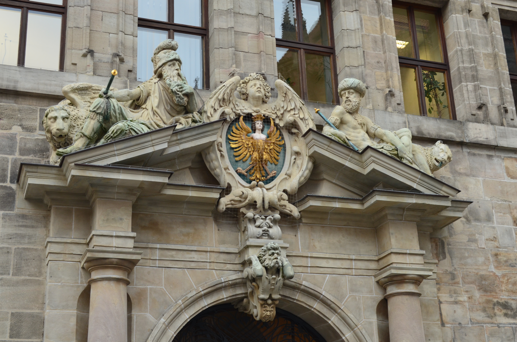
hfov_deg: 35.1
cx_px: 258
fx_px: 817
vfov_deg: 23.7
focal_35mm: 57
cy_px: 171
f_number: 9
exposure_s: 1/25
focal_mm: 38
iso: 400
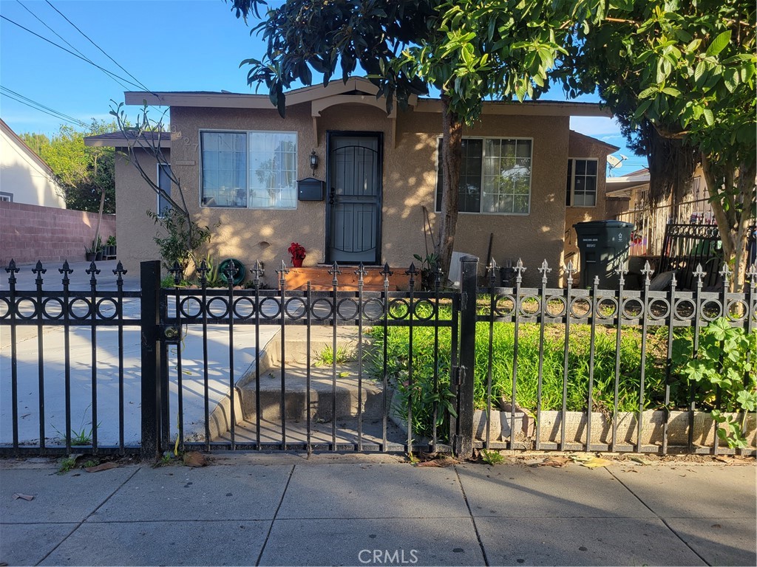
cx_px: 378
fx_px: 569
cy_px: 284
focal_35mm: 26
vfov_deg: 53.1
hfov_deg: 67.3
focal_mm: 5.4
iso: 40
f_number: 1.8
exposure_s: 1/504
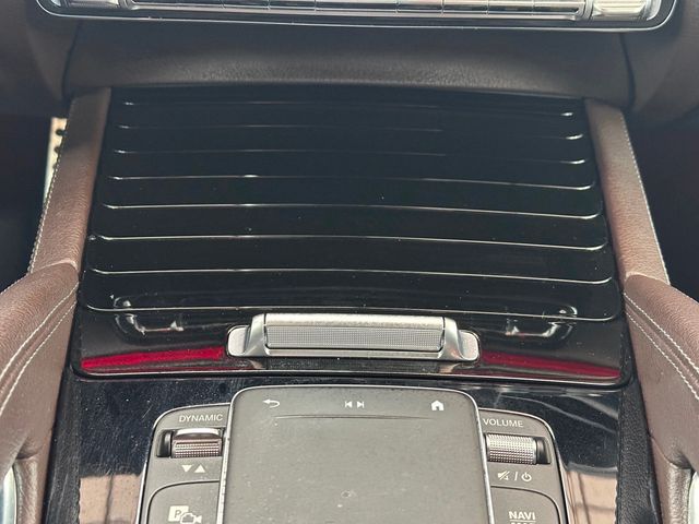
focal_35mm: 48
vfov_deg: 30.3
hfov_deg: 39.7
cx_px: 350
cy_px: 262
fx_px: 969
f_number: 1.78
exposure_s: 1/30
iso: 500
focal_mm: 6.86
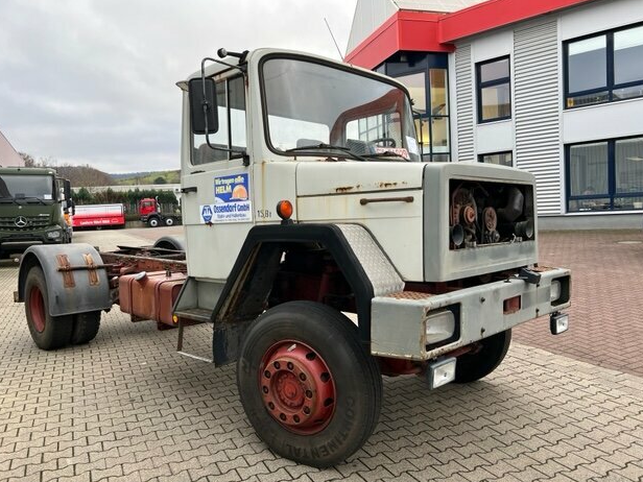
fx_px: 502
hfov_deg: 65.3
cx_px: 312
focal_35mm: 27
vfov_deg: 51.3
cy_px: 247
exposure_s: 1/232
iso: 40
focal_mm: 5.7
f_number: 1.5
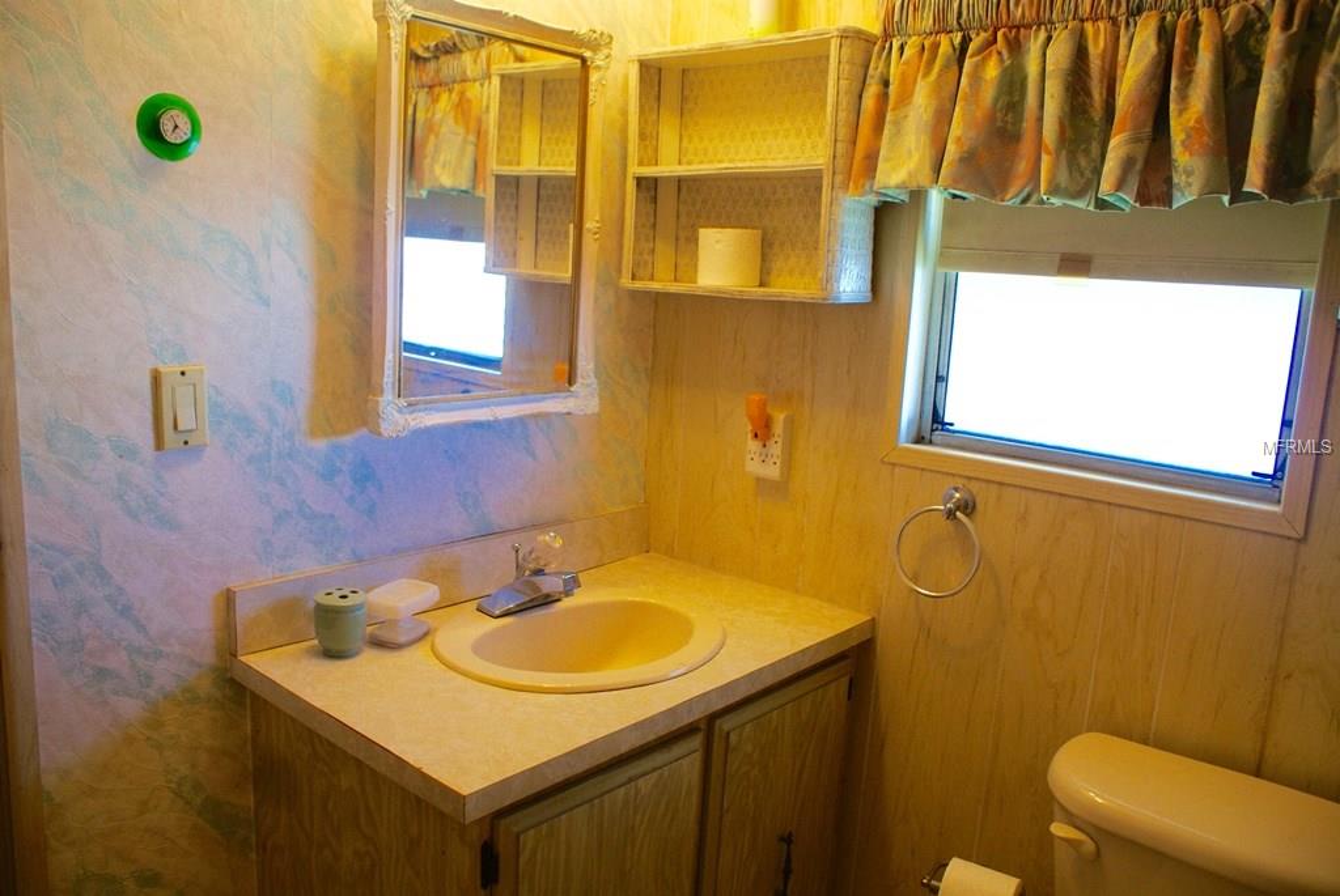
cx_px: 670
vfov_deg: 48.0
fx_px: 1006
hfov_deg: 67.3
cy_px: 448
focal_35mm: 27
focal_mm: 18
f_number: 3.5
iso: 200
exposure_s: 1/30
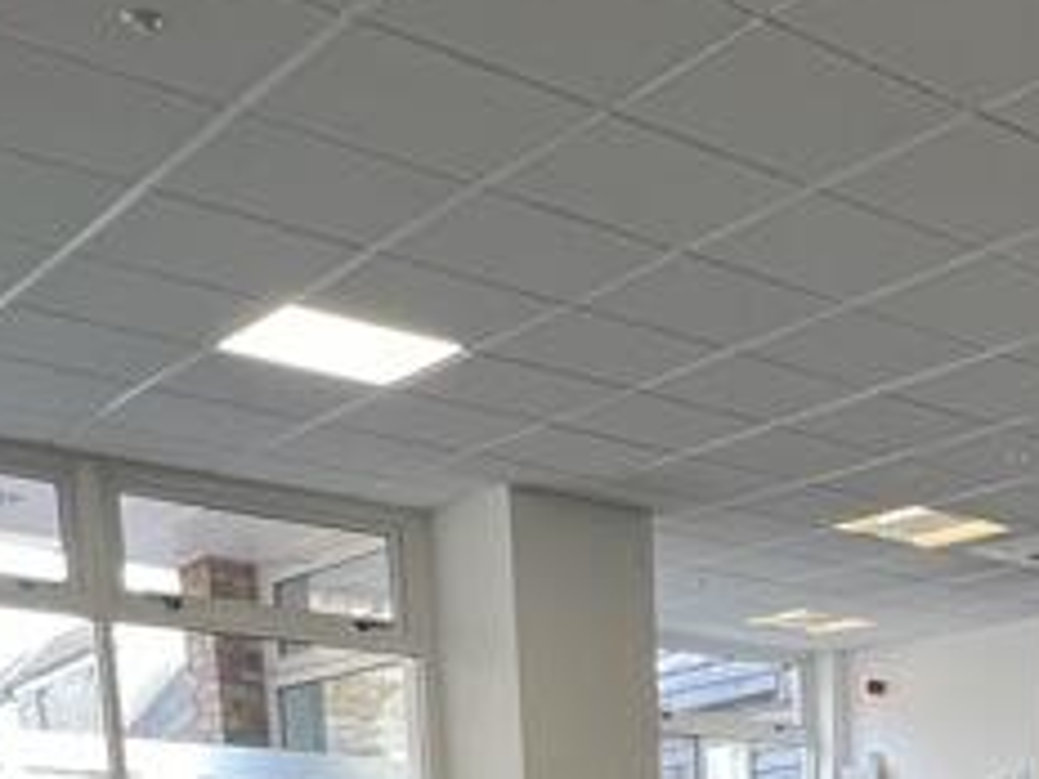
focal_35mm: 56
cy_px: 1361
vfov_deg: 19.9
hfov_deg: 31.7
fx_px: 1681
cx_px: 1039
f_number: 1.8
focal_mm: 1.57
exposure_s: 1/100
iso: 200
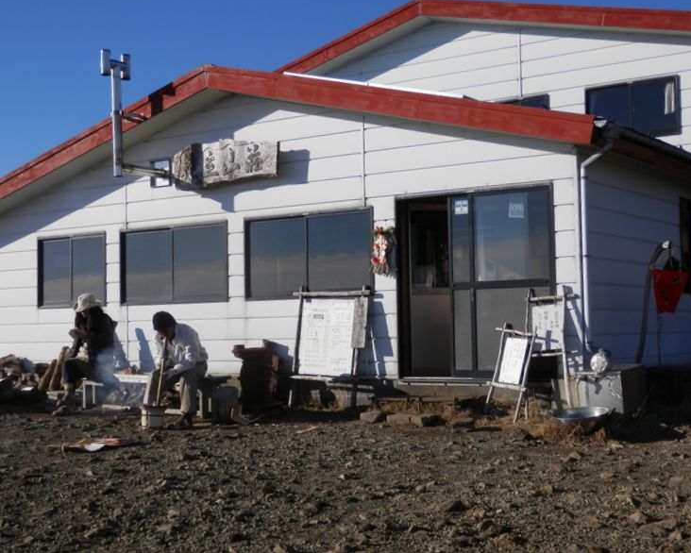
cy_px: 271
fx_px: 982
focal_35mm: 48
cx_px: 362
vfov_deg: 31.5
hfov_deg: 38.8
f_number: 10.8
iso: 80
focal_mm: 8
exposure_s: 1/160
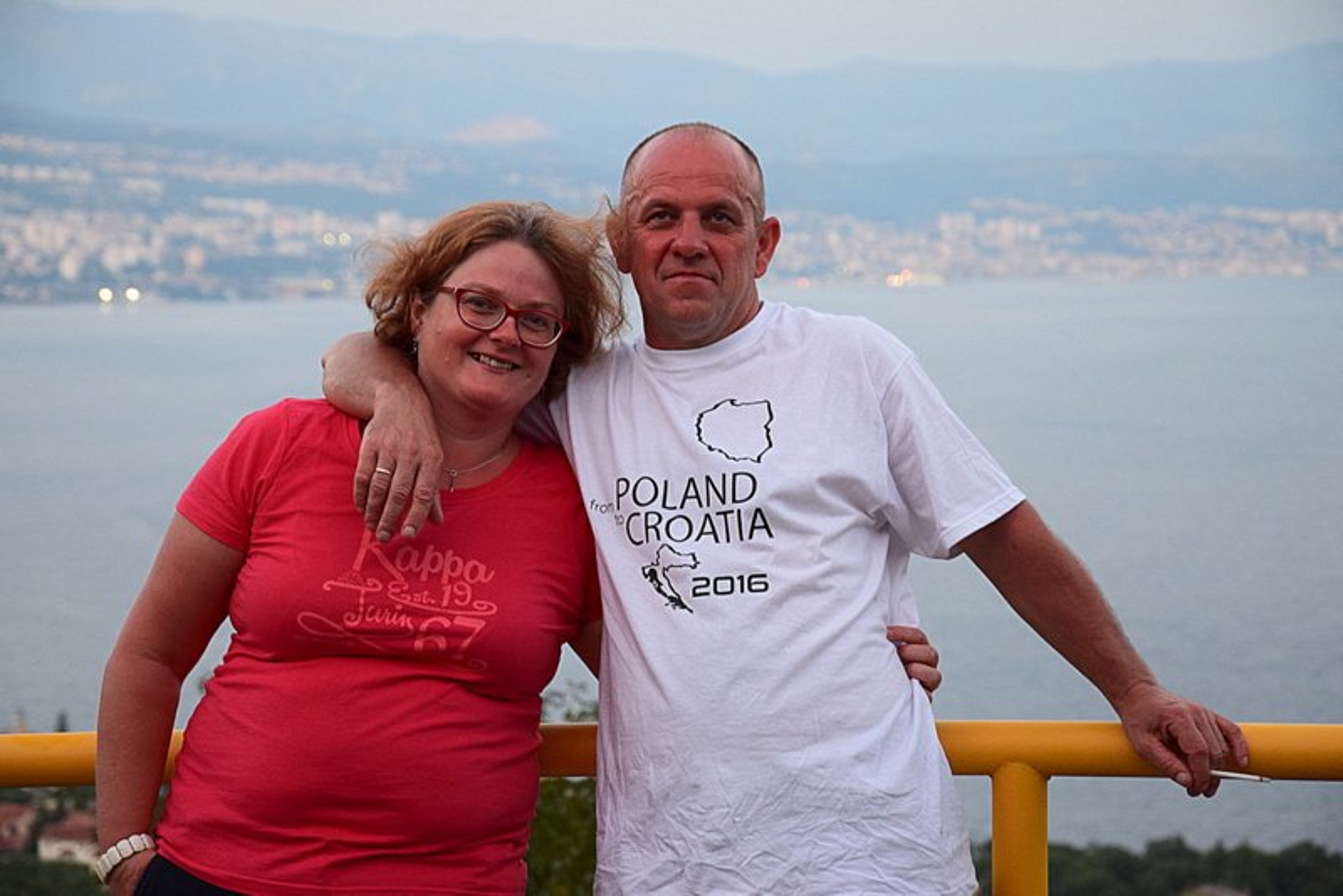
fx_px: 5038
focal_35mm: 135
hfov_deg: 15.2
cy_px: 448
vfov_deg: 10.2
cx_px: 672
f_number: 7.1
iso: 1600
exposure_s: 1/30
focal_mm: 90
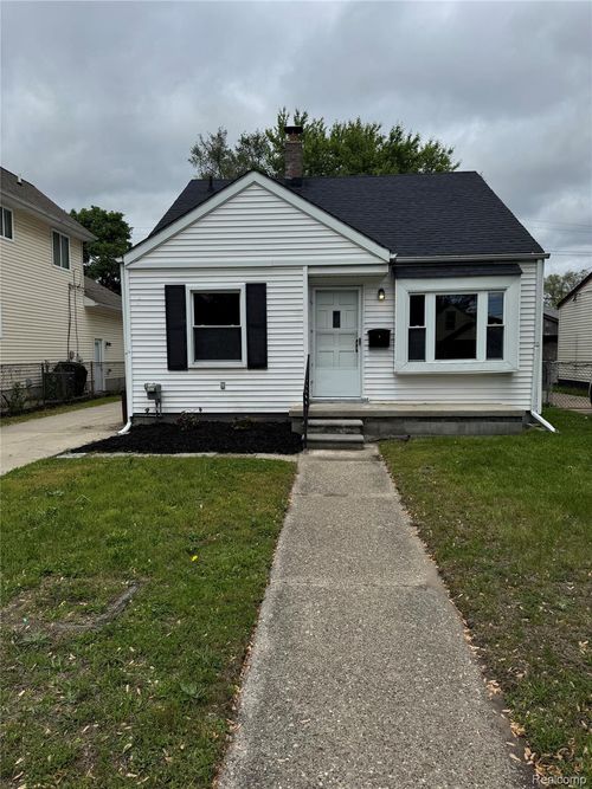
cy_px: 394
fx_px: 547
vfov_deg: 71.6
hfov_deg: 56.8
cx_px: 296
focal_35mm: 24
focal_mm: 6.76
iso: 80
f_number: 1.78
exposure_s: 1/7937
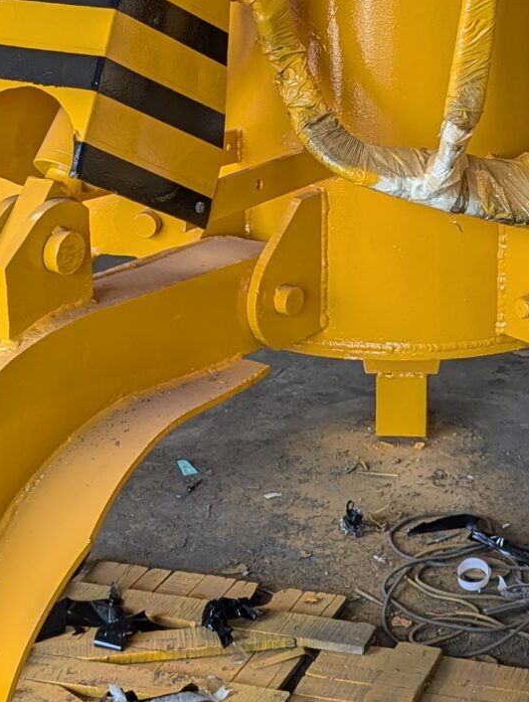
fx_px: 1767
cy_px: -13
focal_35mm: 87
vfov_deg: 21.6
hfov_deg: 16.9
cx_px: 444
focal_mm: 6.81
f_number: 1.85
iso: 35
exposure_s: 1/123
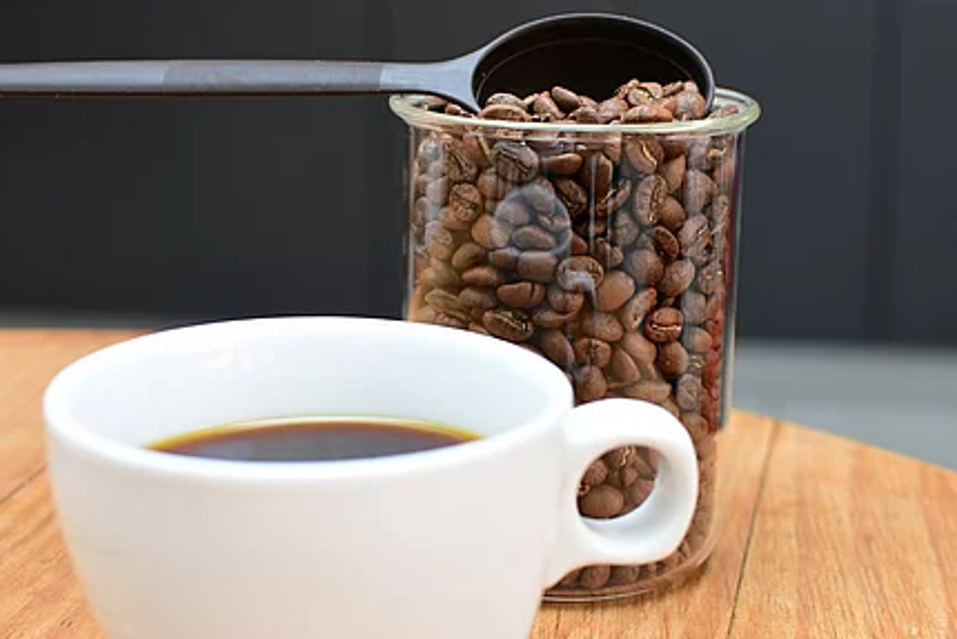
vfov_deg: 23.2
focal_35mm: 59
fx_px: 1557
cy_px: 301
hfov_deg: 34.1
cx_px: 523
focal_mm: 35
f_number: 4.5
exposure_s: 1/80
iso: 200
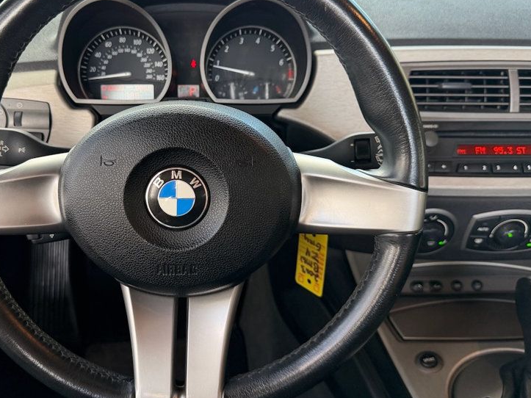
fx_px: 521
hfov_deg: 53.7
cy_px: 178
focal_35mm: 34
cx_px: 218
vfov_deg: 41.7
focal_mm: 6.76
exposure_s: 1/237
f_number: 1.78
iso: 200
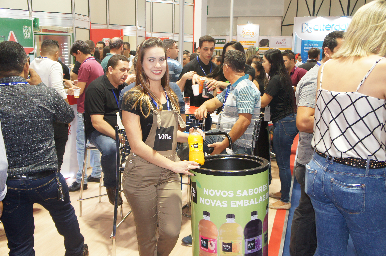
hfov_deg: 57.3
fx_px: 353
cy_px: 128
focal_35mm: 33
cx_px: 193
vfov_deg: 39.9
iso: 800
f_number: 4
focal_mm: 22
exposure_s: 1/60
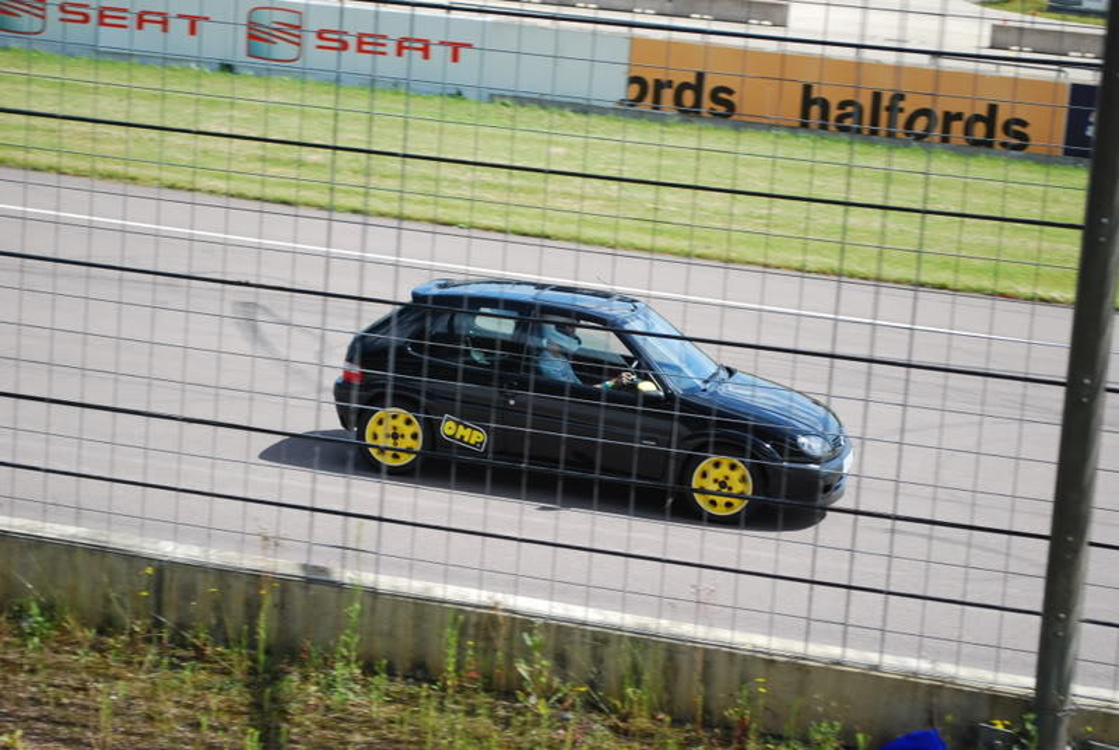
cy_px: 375
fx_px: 2568
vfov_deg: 16.6
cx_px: 560
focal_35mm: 82
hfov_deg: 24.6
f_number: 6.3
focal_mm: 55
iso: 400
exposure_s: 1/800
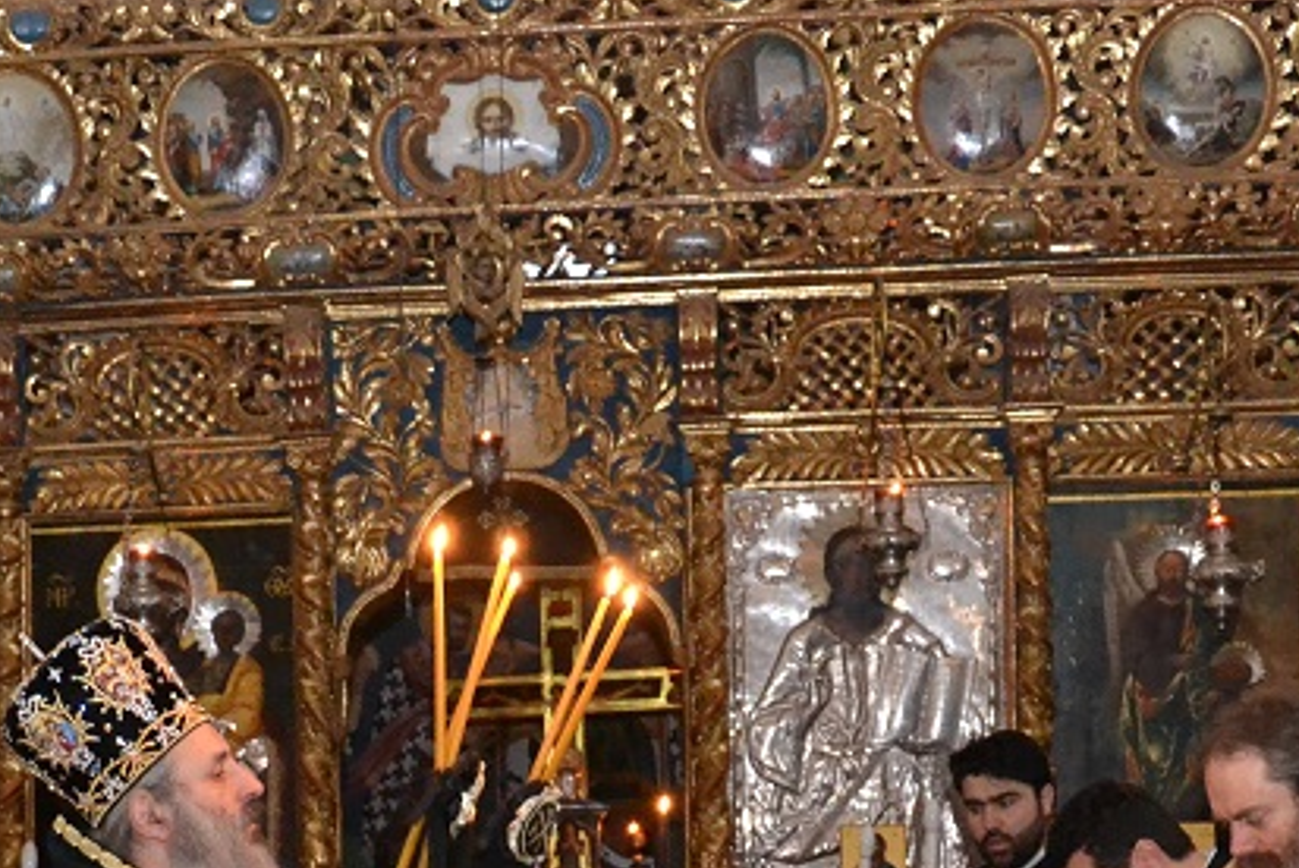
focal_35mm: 91
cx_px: 289
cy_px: 1182
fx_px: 3302
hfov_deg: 22.0
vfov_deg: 14.3
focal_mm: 21
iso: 3200
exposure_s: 1/25
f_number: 3.8
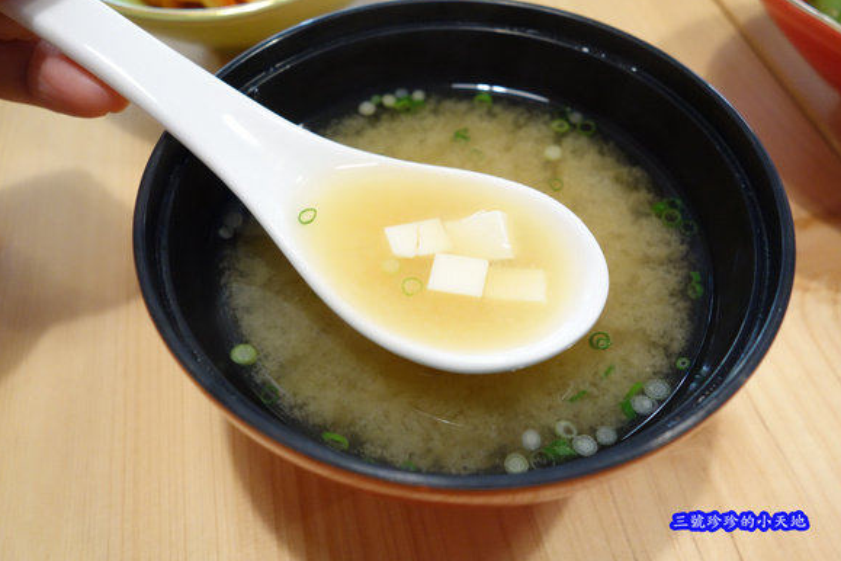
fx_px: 677
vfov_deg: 45.0
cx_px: 418
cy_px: 272
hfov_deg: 63.7
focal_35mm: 29
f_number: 3.5
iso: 800
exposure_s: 1/40
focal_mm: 10.4
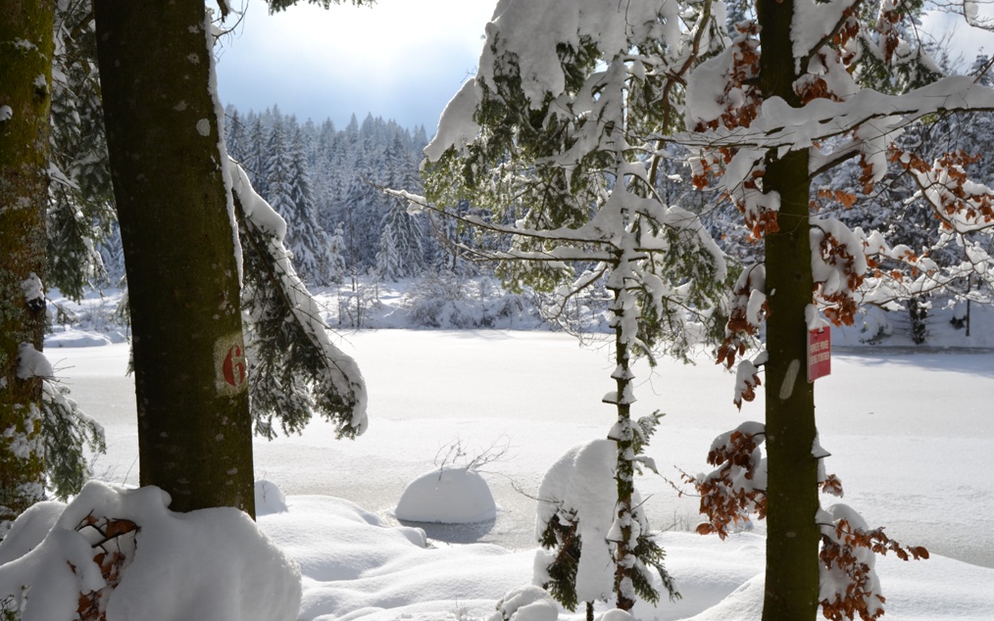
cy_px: 325
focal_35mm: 36
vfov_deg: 35.8
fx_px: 962
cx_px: 493
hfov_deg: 54.6
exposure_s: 1/500
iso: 100
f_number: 8
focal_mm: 23
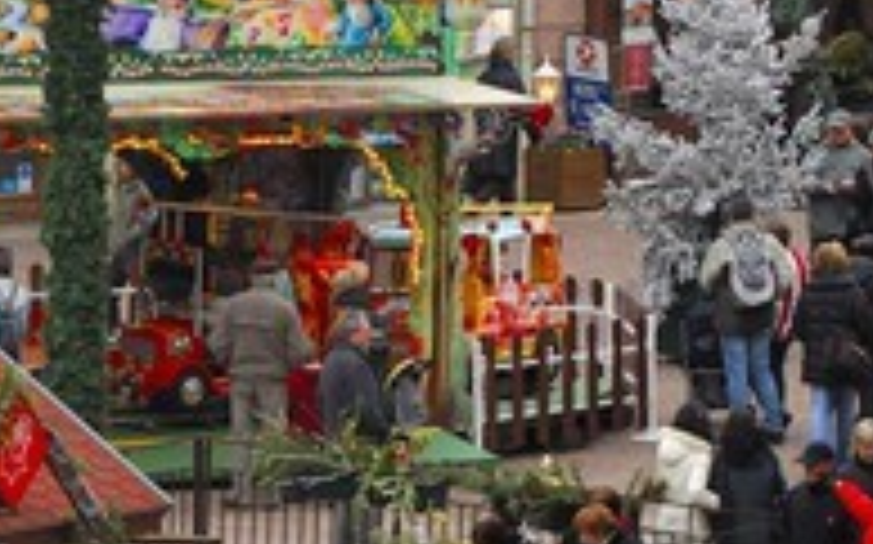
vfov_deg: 3.4
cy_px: 355
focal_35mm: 385
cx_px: 61
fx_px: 9155
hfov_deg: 5.5
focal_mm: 116
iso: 100
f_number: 2.8
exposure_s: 1/60
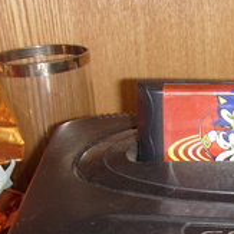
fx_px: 673
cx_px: 279
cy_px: 224
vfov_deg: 19.3
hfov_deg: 18.7
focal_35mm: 88
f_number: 3.5
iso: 100
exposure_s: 1/45
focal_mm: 6
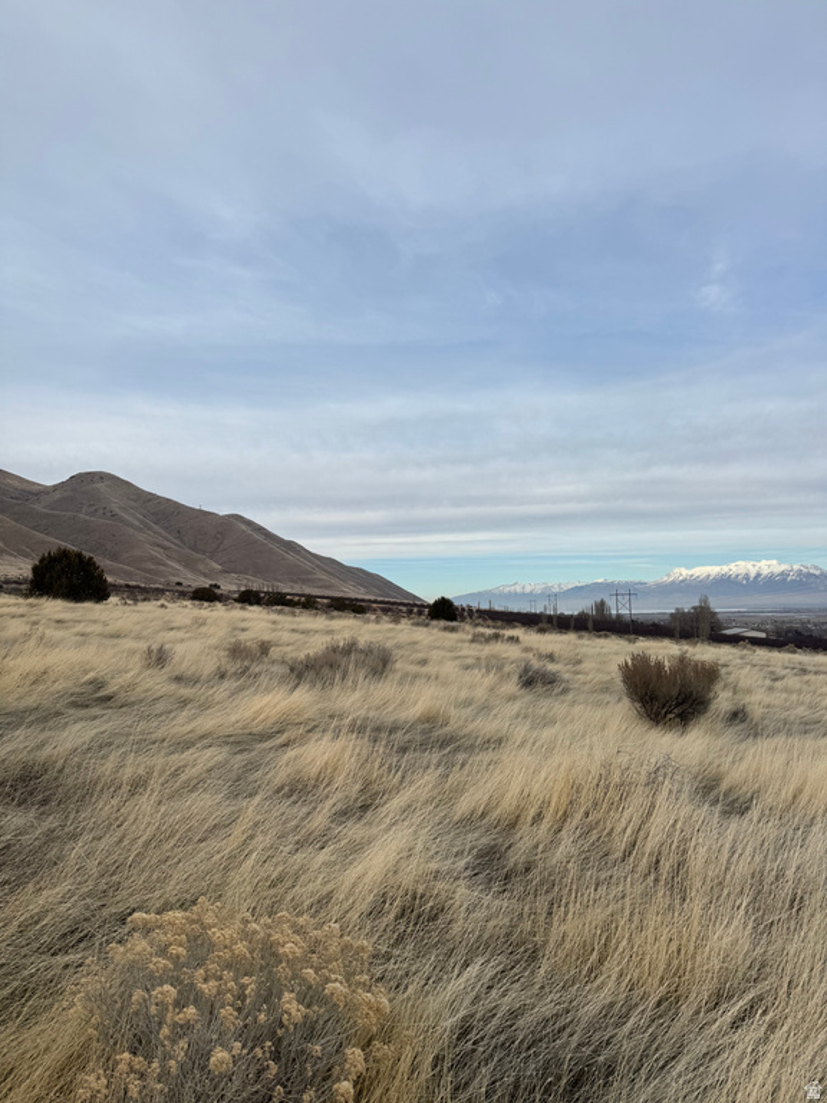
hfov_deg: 56.8
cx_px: 414
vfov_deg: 71.6
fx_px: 765
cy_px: 552
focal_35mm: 24
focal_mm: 6.76
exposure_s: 1/4310
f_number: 1.78
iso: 80
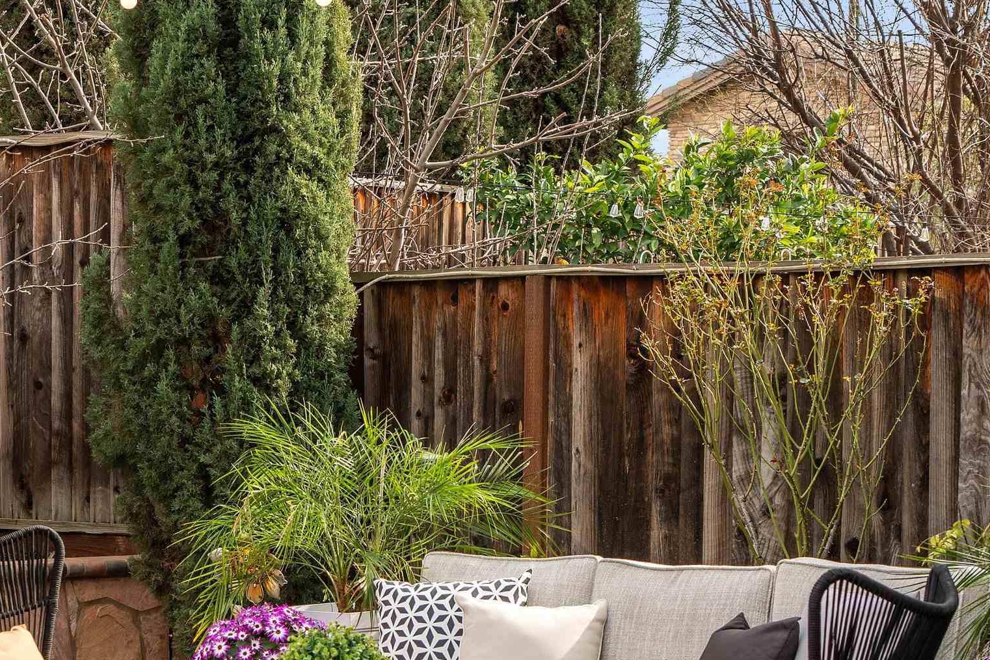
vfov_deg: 12.7
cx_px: 237
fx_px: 2942
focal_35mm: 107
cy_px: 568
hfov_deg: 19.0
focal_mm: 53
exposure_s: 1/500
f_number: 5.6
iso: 400
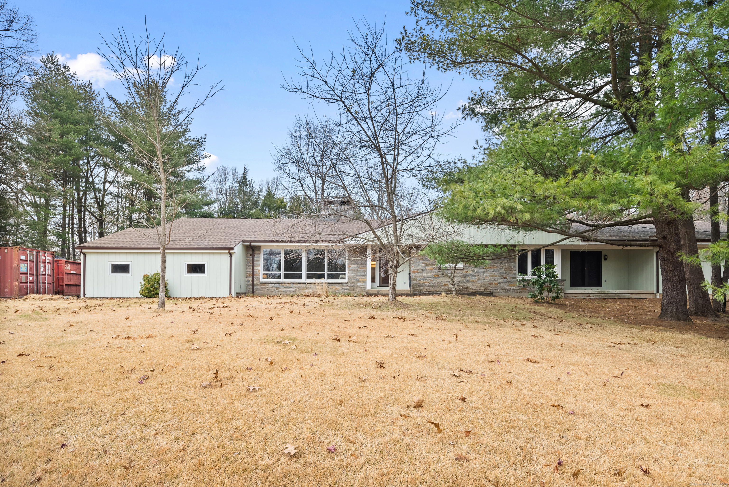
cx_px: 364
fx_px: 344
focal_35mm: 17
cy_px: 244
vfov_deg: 70.5
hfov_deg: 93.2
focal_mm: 17
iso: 320
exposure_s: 1/15
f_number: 7.1
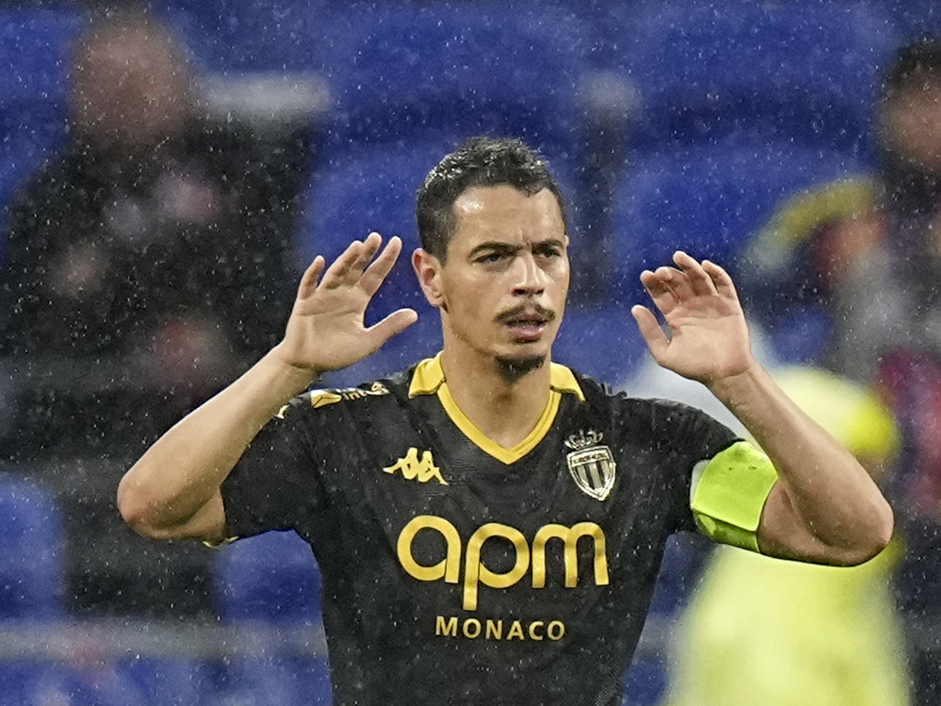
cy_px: 355
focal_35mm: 466
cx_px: 525
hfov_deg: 4.3
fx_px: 12668
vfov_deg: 3.2
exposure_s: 1/1600
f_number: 2.8
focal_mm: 400
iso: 2500
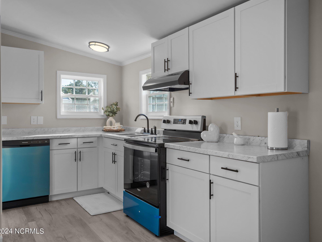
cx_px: 157
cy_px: 117
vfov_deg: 48.2
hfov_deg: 61.7
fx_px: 270
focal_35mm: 29
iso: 400
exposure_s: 1/60
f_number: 4
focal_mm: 14
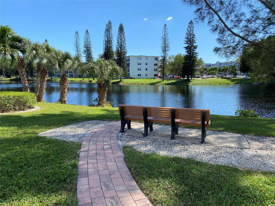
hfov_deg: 67.3
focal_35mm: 26
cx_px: 138
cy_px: 103
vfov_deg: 53.1
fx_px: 207
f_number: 1.8
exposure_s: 1/1779
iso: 32
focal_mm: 4.25
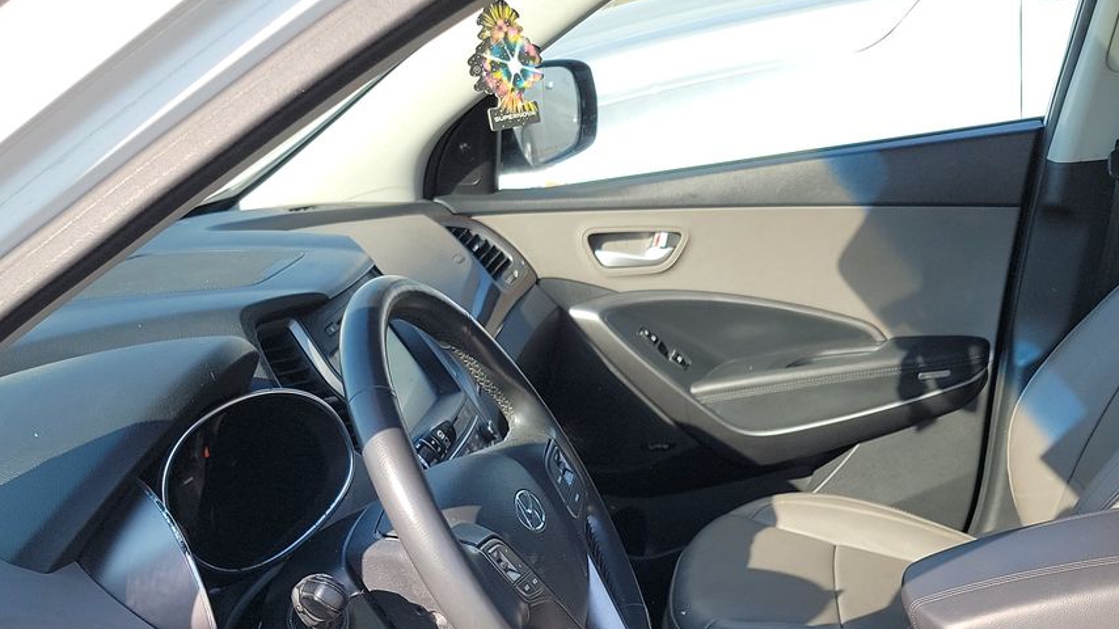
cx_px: 650
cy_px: 719
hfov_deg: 42.0
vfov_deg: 22.8
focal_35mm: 49
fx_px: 1454
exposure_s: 1/234
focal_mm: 6.7
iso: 50
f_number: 1.8
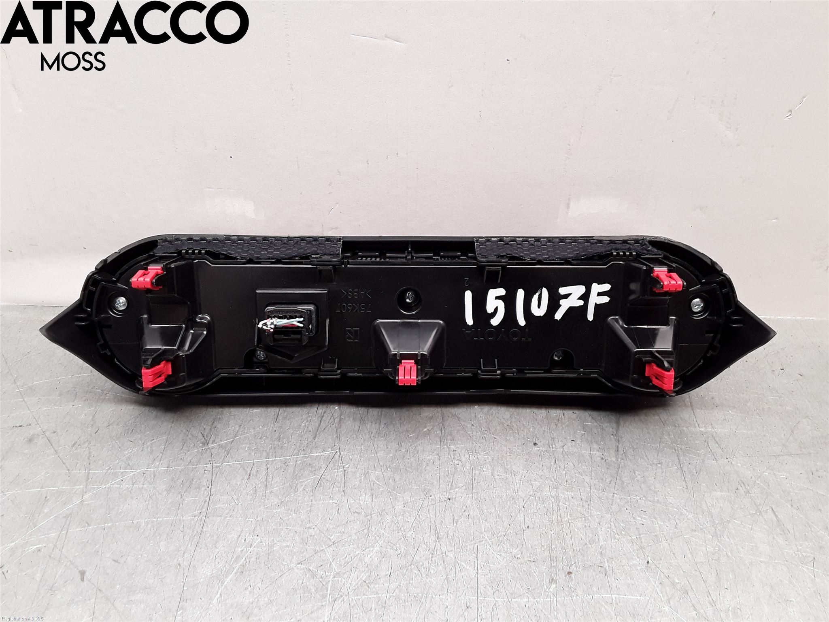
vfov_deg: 49.7
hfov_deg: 63.4
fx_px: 671
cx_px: 414
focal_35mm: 28
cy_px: 311
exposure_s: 1/50
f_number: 1.9
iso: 64
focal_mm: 2.91
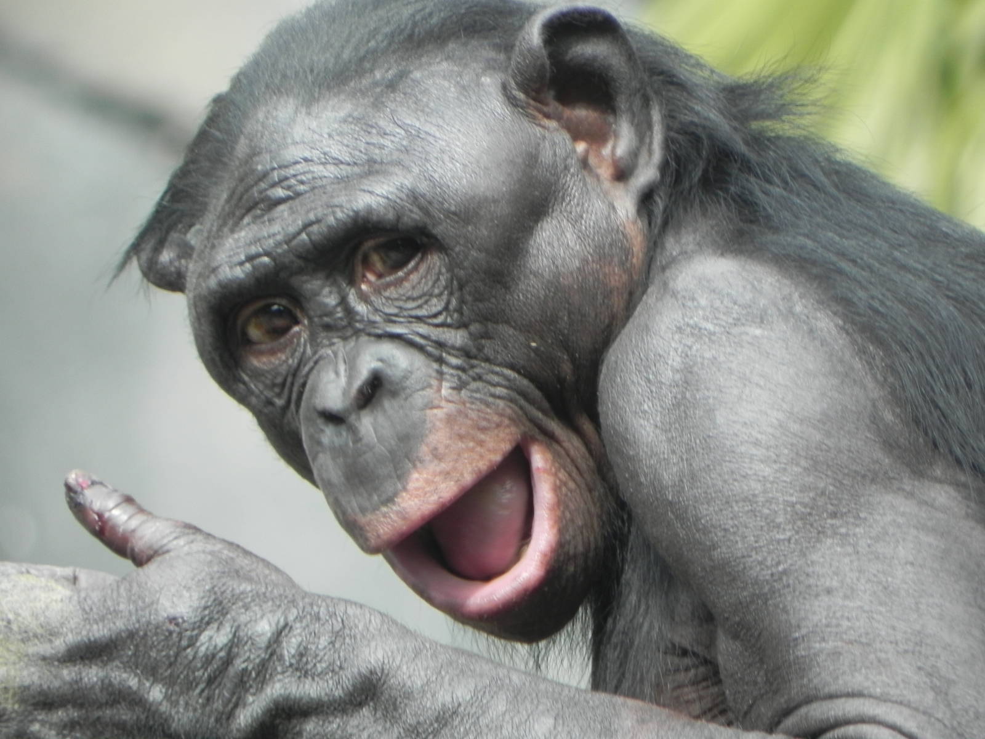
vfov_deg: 2.2
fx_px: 19293
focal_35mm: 678
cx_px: 492
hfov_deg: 2.9
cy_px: 370
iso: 160
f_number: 5
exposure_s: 1/102
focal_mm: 120
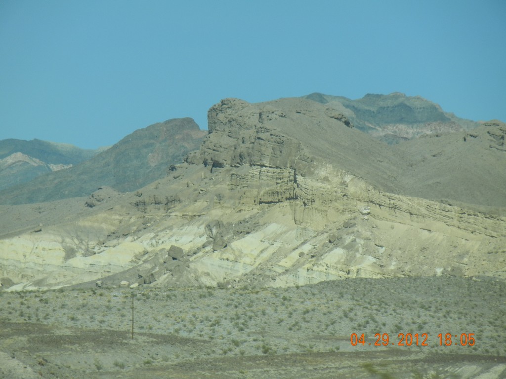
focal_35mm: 262
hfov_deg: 7.6
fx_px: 3830
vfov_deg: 5.7
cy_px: 190
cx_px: 253
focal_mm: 47.2
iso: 160
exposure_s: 1/243
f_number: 10.2
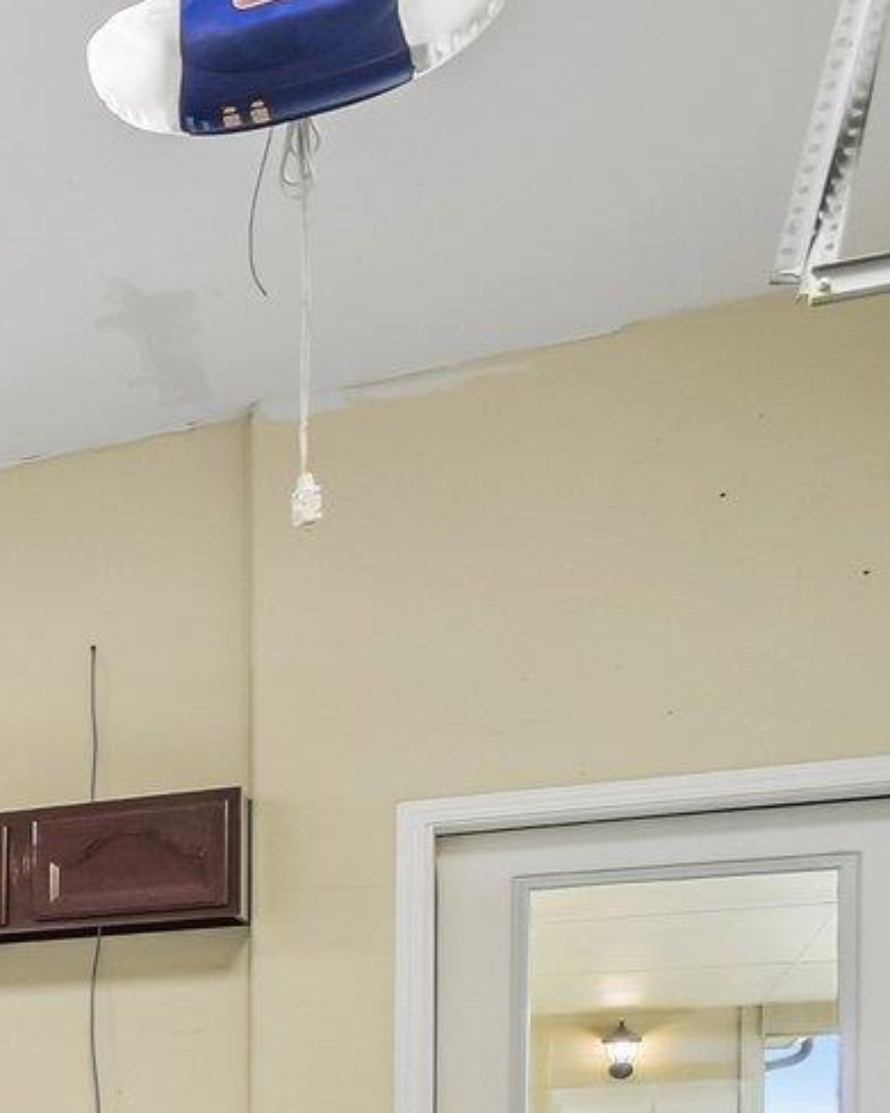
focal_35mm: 59
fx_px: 1943
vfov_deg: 29.5
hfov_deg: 15.3
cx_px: -1211
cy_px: 1148
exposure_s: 1/6
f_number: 8
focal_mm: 10
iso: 400
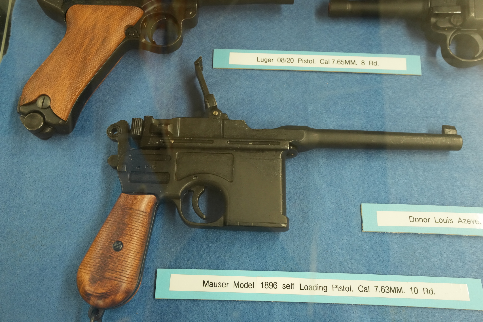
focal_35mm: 35
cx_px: 242
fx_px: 470
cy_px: 161
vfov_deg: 37.9
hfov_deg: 54.4
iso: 4000
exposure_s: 1/40
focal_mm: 35
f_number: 9
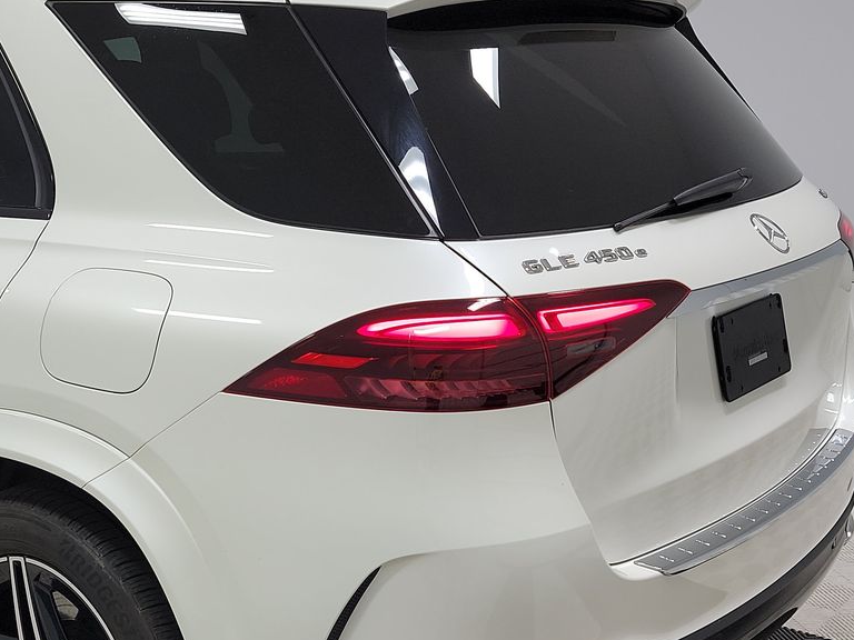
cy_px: 451
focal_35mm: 50
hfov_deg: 37.1
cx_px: 193
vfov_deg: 28.8
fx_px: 1234
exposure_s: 1/119
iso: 73
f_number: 1.8
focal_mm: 6.7
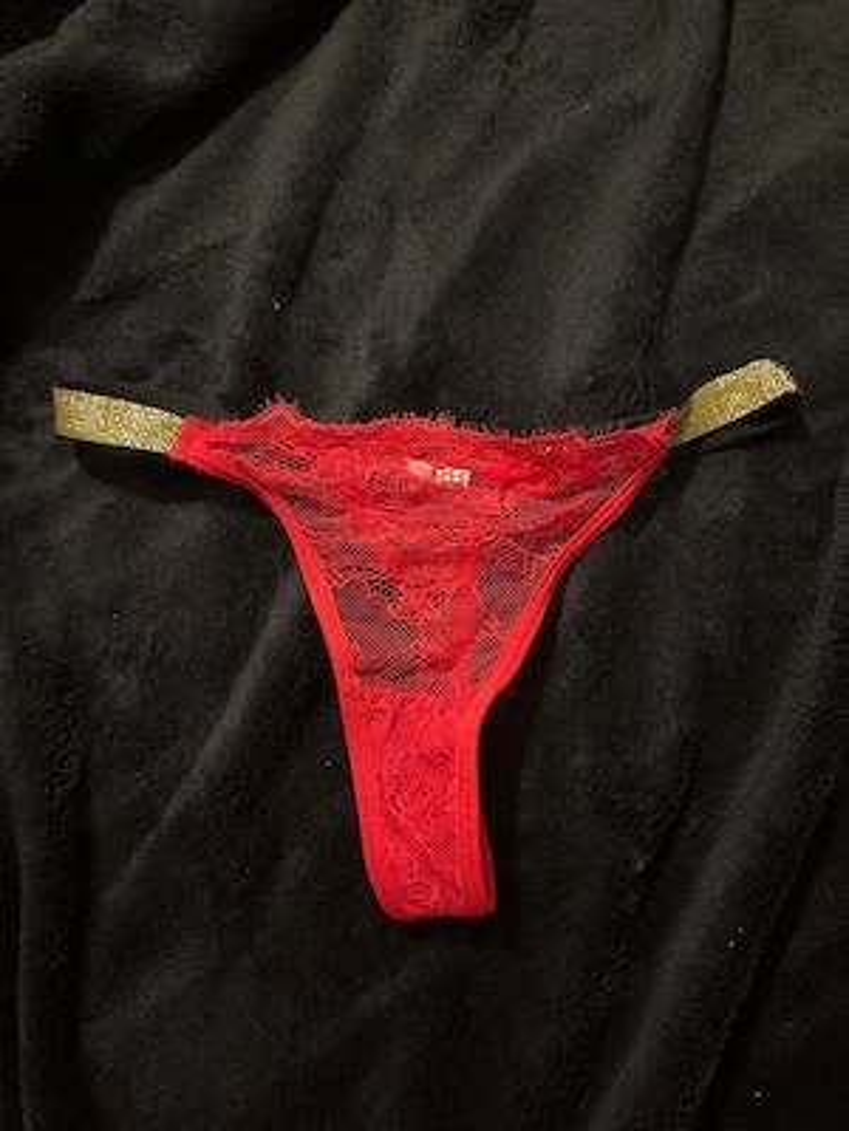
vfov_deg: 67.3
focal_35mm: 26
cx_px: 424
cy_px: 566
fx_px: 850
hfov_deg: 53.1
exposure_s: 1/20
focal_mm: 5.96
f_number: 1.6
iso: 1000
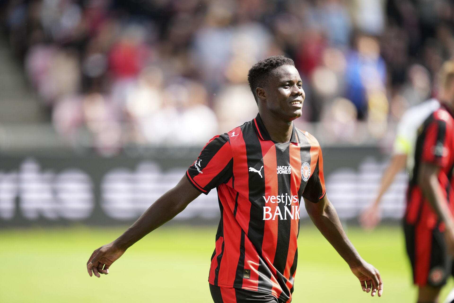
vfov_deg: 3.4
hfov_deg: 5.2
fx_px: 5044
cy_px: 152
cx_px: 227
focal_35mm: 400
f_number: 2.8
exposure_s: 1/3200
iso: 800
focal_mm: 400
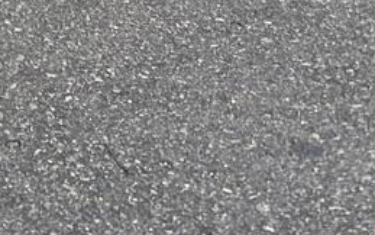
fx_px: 1390
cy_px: -431
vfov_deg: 8.4
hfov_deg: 14.0
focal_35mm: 136
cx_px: -256
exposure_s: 1/1135
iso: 50
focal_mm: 5.7
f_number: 1.5
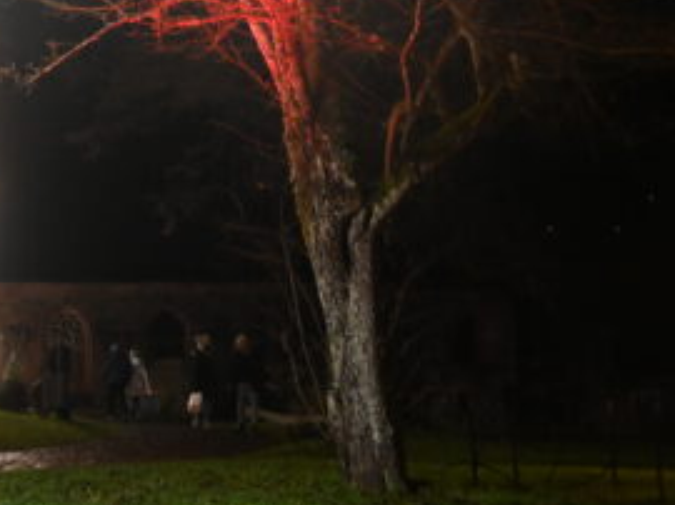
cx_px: 200
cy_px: -19
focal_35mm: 83
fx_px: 1624
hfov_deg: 23.3
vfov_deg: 17.2
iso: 7200
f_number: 4
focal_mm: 30.5
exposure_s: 1/30
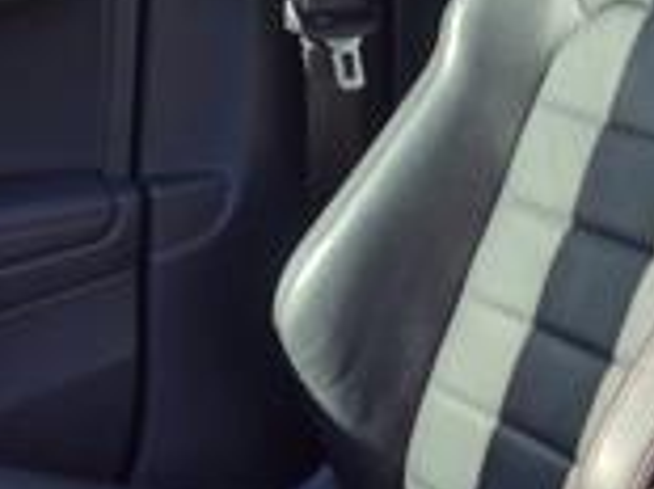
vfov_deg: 16.4
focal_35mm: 88
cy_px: 493
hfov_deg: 20.8
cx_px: 789
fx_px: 1661
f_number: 1.7
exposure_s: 1/399
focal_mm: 4.71
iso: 100
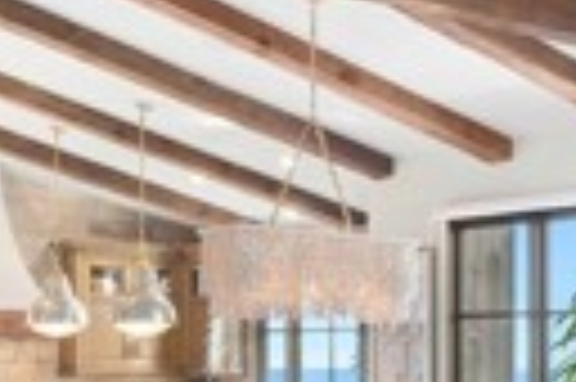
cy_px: 364
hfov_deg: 22.5
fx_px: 1358
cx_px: 639
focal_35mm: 85
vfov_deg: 15.8
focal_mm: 17
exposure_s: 1/3.33
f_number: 8
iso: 320
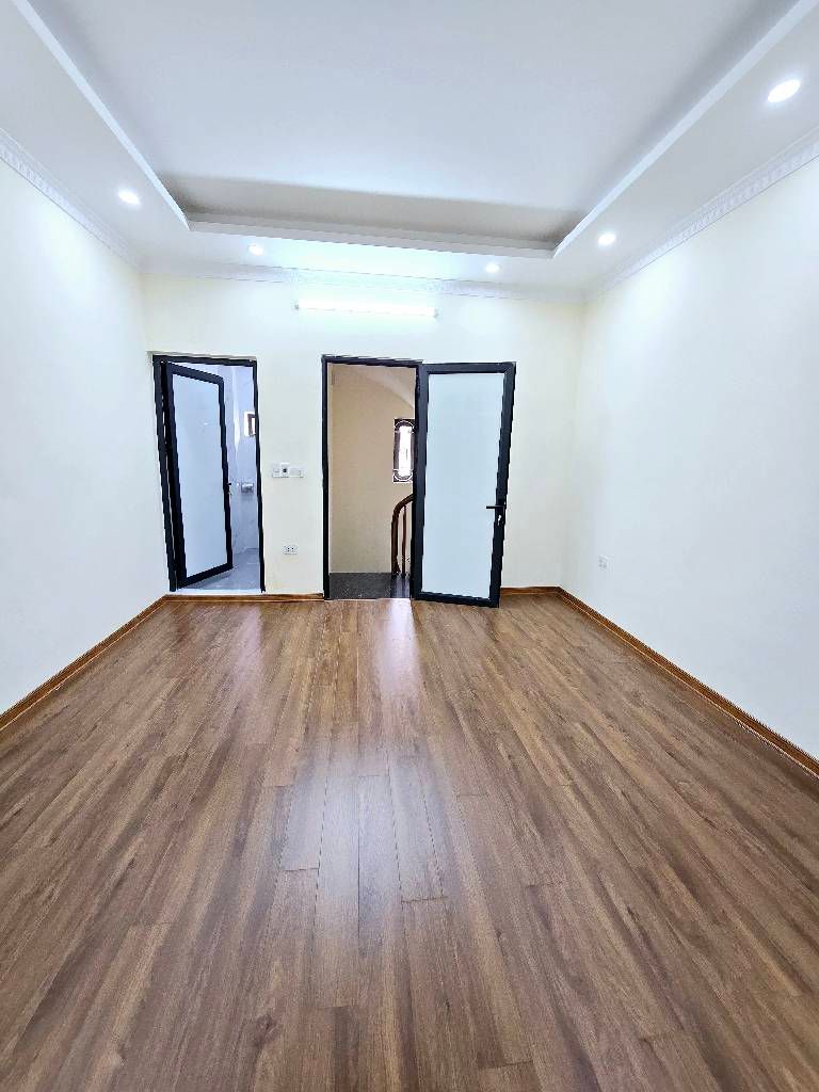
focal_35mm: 13
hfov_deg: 89.9
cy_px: 546
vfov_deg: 106.2
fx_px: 410
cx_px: 410
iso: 125
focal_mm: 2.2
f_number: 2.2
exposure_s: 1/100
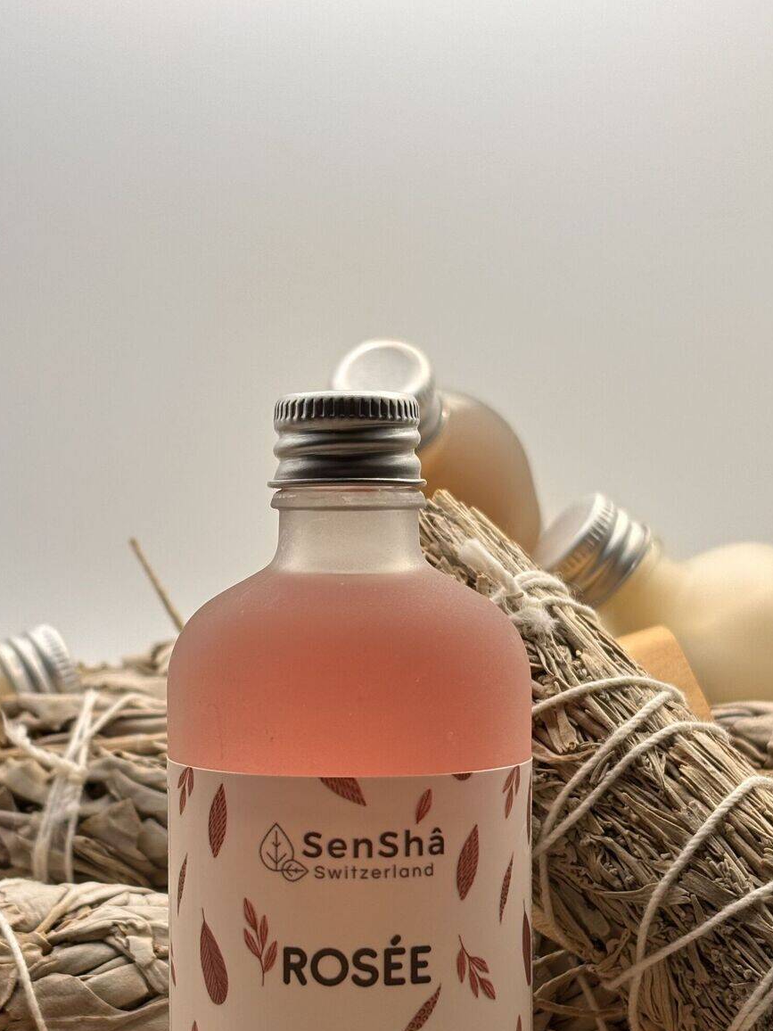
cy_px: 678
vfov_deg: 26.9
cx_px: 372
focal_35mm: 72
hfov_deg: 20.4
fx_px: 2144
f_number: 1.6
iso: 32
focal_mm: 5.96
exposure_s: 1/134
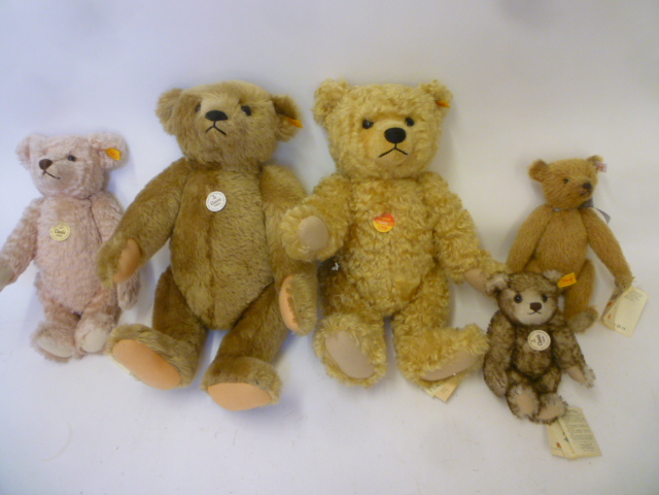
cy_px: 248
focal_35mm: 29
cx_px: 330
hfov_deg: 61.7
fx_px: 552
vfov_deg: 48.2
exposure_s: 1/30
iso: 250
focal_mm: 5.2
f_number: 3.3
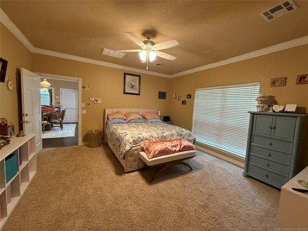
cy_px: 116
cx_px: 154
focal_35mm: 14
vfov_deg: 85.7
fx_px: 125
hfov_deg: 102.1
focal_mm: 2.22
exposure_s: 1/60
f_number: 2.2
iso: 400
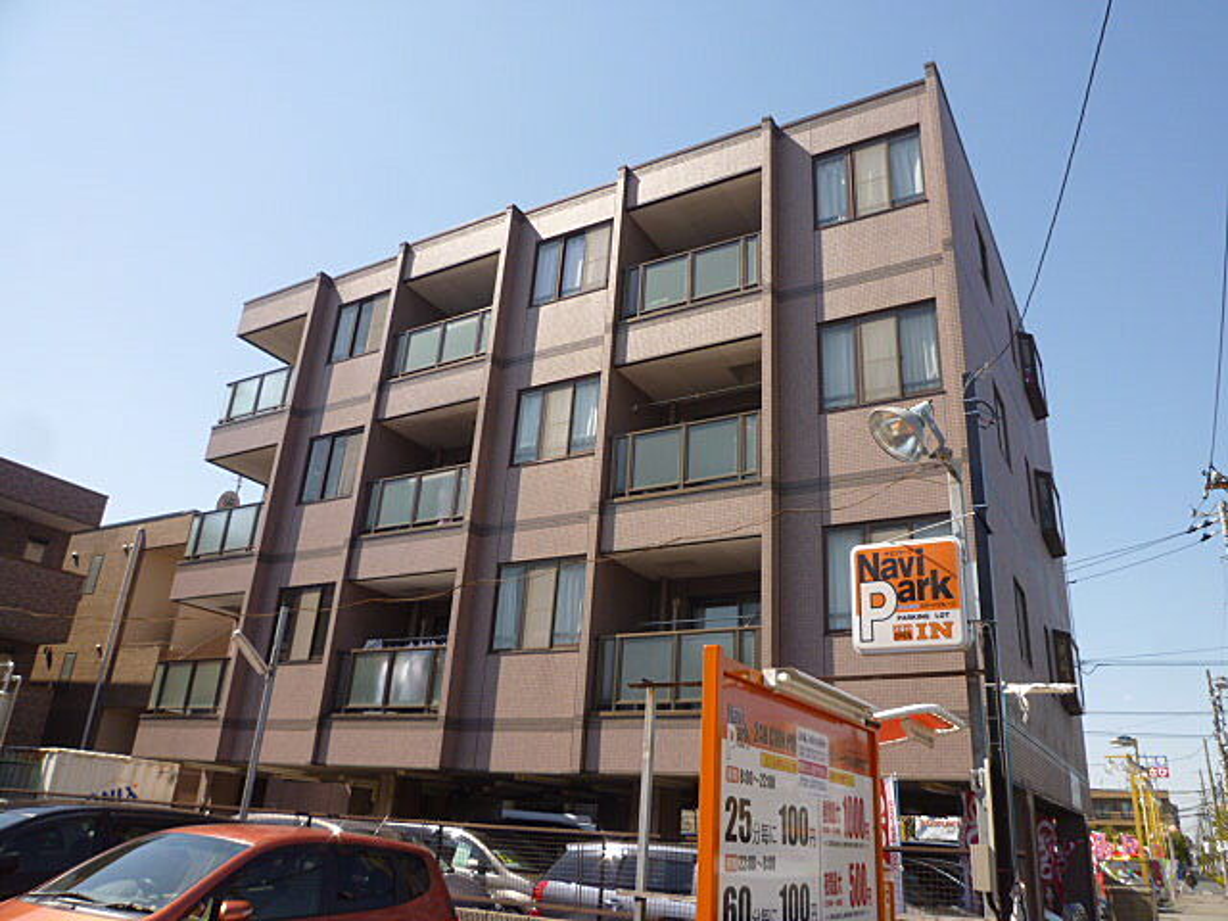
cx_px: 614
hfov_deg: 69.4
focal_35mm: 25
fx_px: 887
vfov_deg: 54.9
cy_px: 460
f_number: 4
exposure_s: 1/400
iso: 80
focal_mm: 4.5
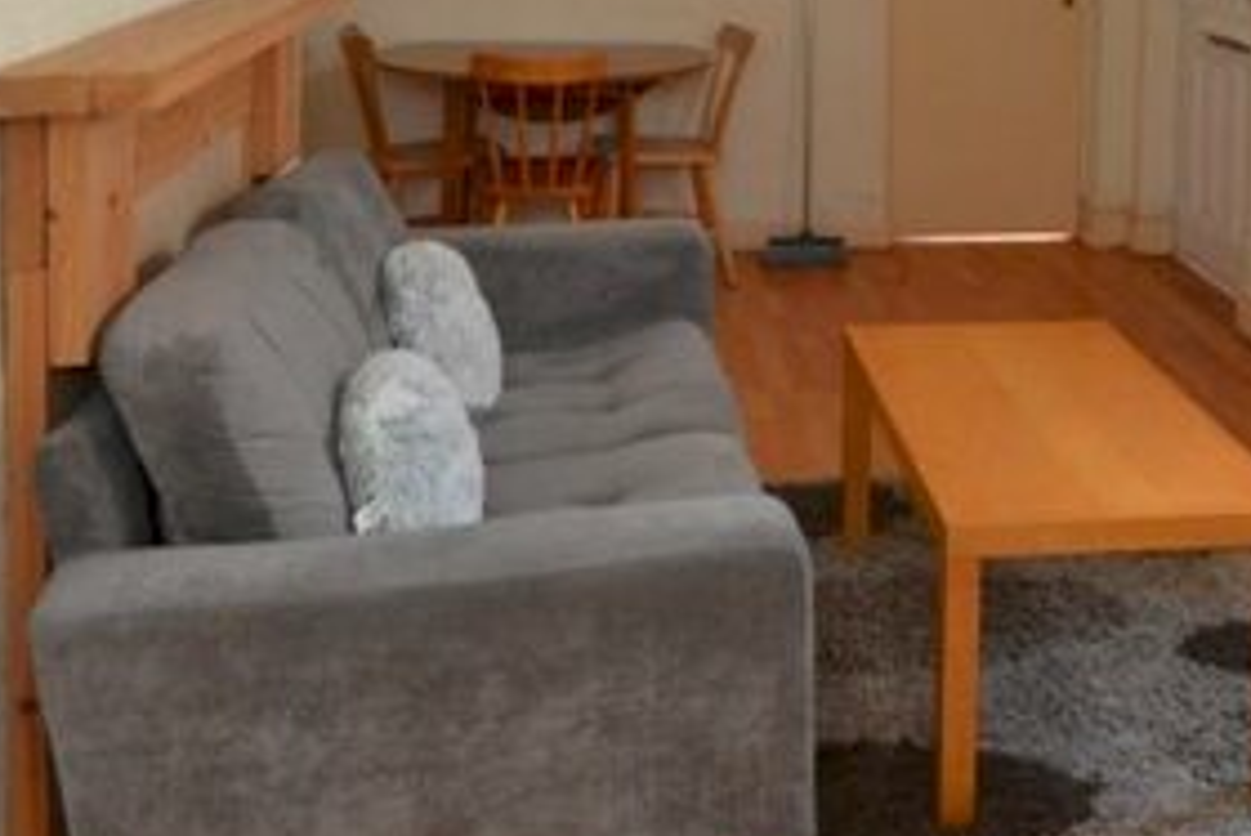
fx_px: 1434
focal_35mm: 41
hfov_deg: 46.3
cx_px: 849
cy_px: -65
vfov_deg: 29.5
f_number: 3.5
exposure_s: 1/60
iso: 800
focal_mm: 11
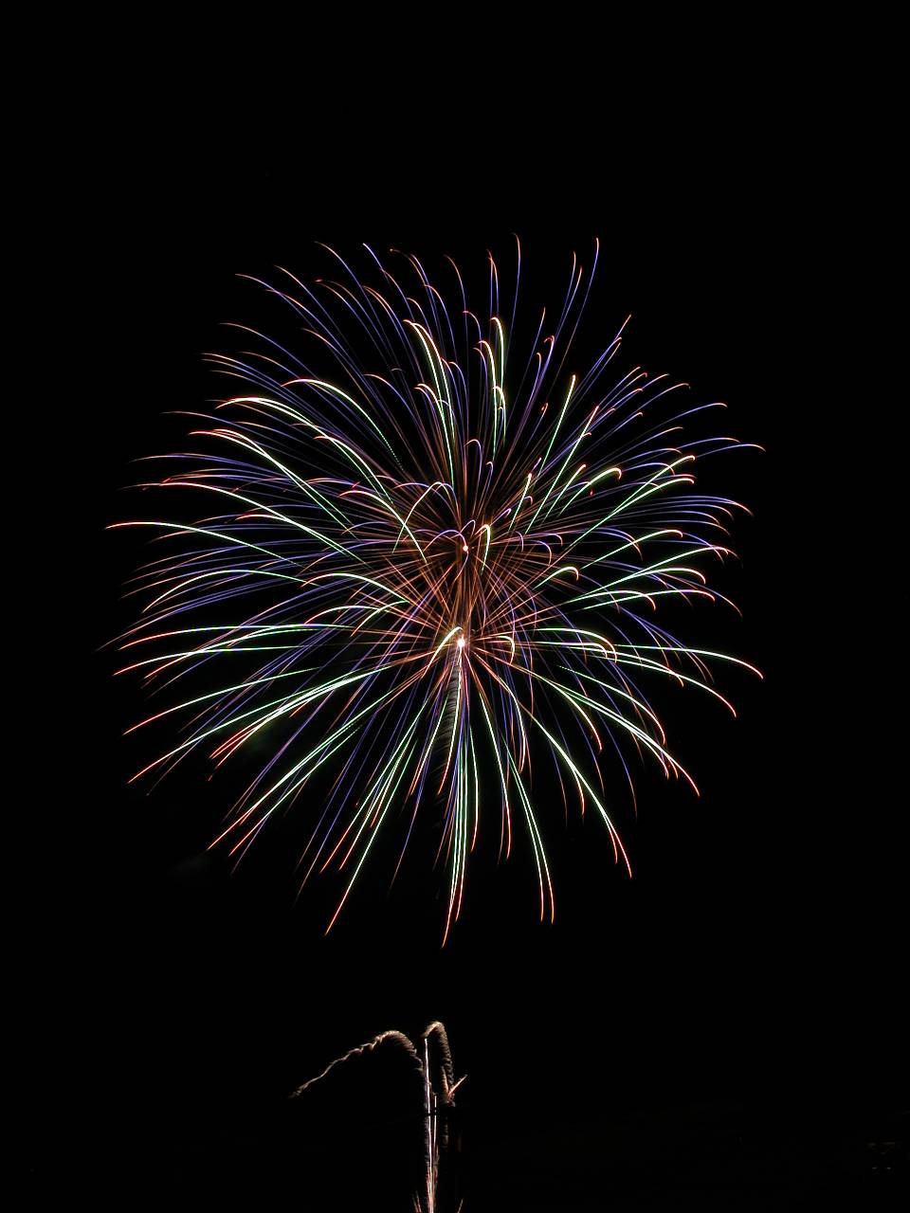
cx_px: 455
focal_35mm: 35
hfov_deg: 40.7
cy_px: 606
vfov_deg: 52.6
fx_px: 1227
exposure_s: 4
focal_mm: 8.9
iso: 100
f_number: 8
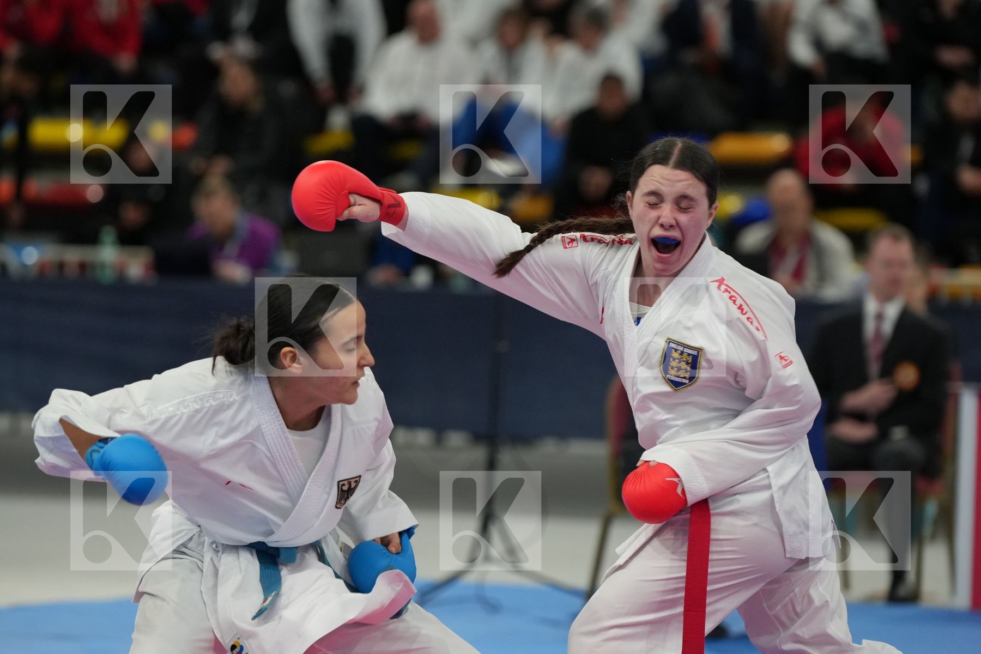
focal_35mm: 219
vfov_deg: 6.3
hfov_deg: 9.4
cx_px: 490
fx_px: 5967
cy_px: 327
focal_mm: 146
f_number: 2.8
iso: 1600
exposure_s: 1/1000
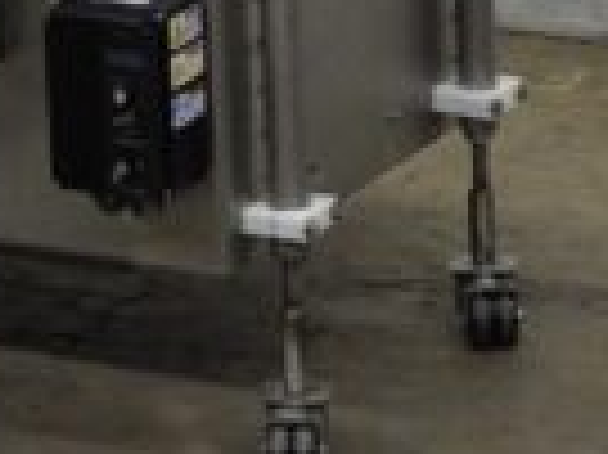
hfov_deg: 5.3
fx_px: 6511
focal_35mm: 371
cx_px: -239
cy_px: -191
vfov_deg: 4.0
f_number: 5
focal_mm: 15.65
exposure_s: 1/100
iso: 640
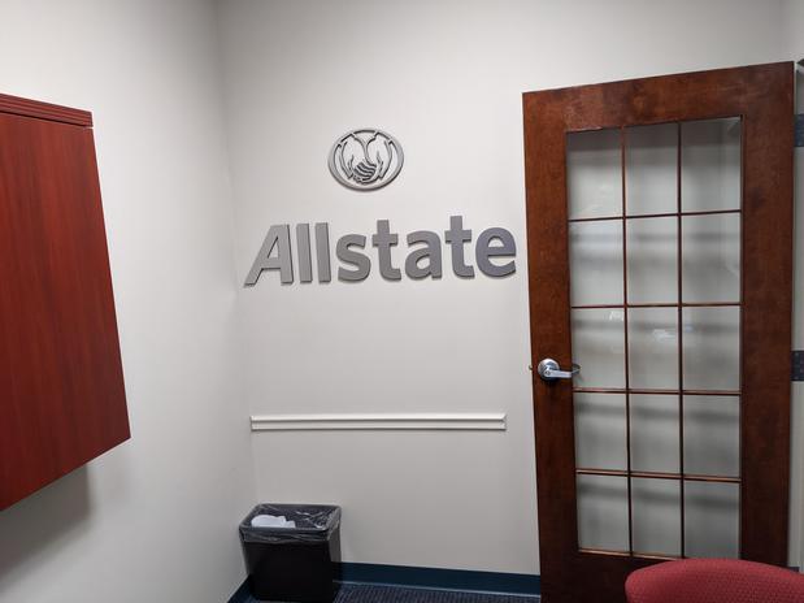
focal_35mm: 27
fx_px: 627
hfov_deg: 65.3
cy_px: 302
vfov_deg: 51.3
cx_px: 402
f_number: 1.73
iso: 98
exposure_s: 1/24
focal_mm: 4.38
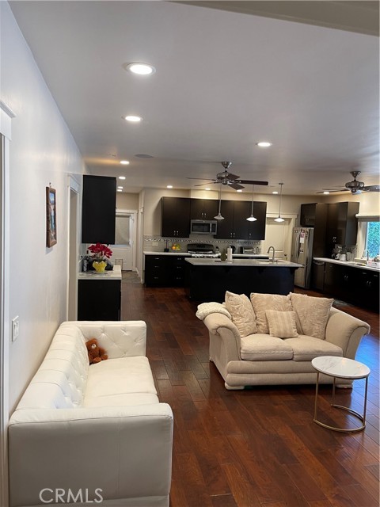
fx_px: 366
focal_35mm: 25
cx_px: 190
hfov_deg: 54.9
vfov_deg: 69.4
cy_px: 254
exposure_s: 1/60
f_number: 1.6
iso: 160
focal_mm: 5.1
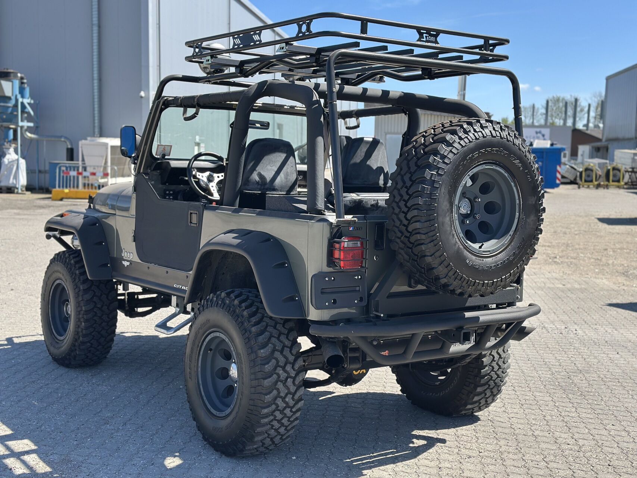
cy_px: 239
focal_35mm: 48
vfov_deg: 30.3
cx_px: 318
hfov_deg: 39.7
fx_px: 883
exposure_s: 1/2304
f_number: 1.78
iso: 80
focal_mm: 6.86
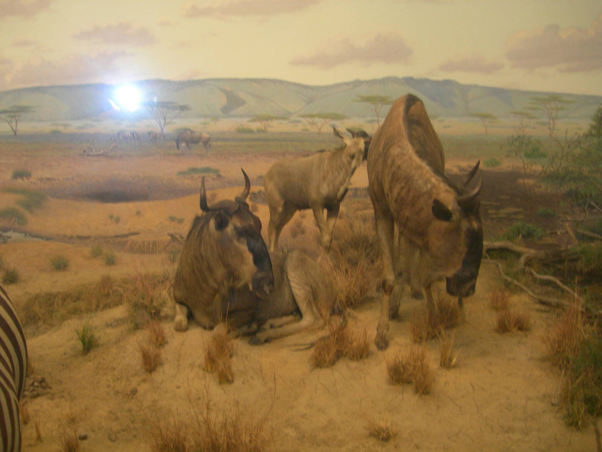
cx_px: 301
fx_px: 661
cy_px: 226
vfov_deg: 37.7
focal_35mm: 38
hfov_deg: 49.0
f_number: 2.8
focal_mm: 7.8
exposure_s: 1/8.3
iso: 200
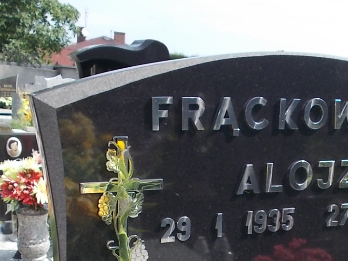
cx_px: 218
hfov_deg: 33.6
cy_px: 248
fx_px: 573
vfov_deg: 24.7
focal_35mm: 57
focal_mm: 4.6
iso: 80
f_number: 8
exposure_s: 1/100
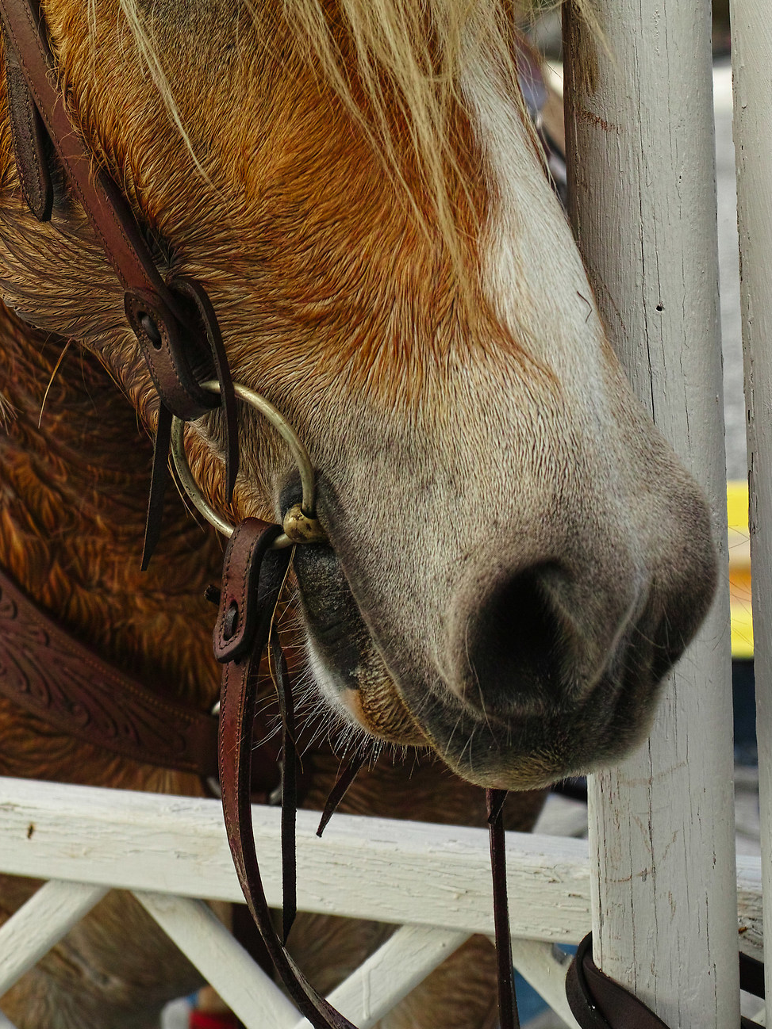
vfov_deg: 23.9
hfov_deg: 18.4
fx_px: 2380
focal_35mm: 80
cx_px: 247
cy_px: 166
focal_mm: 30
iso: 100
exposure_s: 1/1250
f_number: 2.8
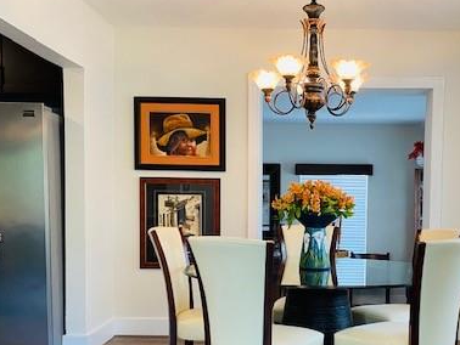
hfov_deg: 42.2
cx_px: 316
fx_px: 585
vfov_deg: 32.6
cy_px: 238
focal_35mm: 44
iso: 100
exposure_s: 1/60
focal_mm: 4.25
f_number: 1.8
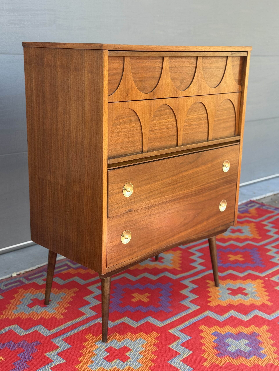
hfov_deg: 30.3
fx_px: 516
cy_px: 186
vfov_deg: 39.7
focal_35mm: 48
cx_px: 140
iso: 50
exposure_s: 1/121
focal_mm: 6.76
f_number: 1.78
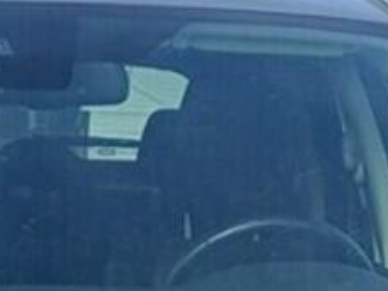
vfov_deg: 8.3
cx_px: 60
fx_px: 1838
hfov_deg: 12.0
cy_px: 714
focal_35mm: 164
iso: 50
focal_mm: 4.65
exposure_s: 1/962
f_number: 1.8
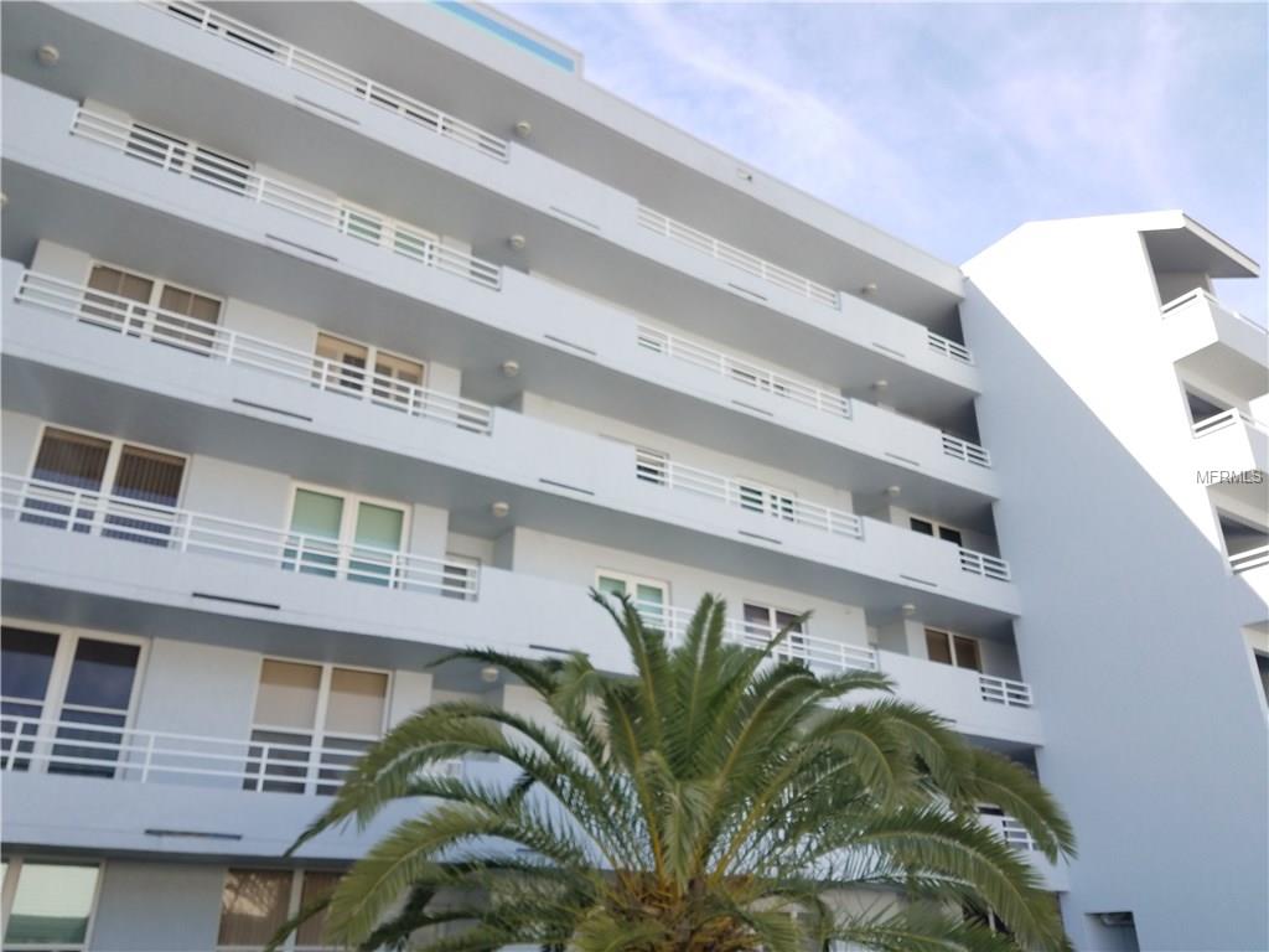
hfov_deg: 67.3
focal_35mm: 26
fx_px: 953
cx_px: 634
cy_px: 476
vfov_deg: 53.1
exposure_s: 1/808
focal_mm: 4.2
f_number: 1.7
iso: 40
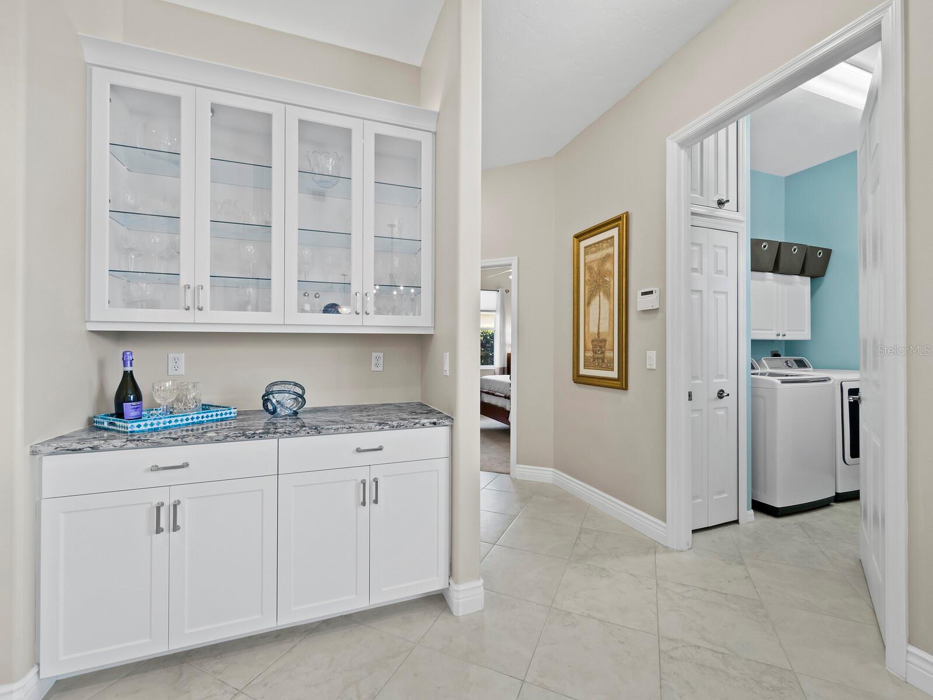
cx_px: 466
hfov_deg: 102.0
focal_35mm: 14
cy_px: 350
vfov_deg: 85.7
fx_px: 378
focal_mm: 7
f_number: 11
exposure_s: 1/1.67
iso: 400
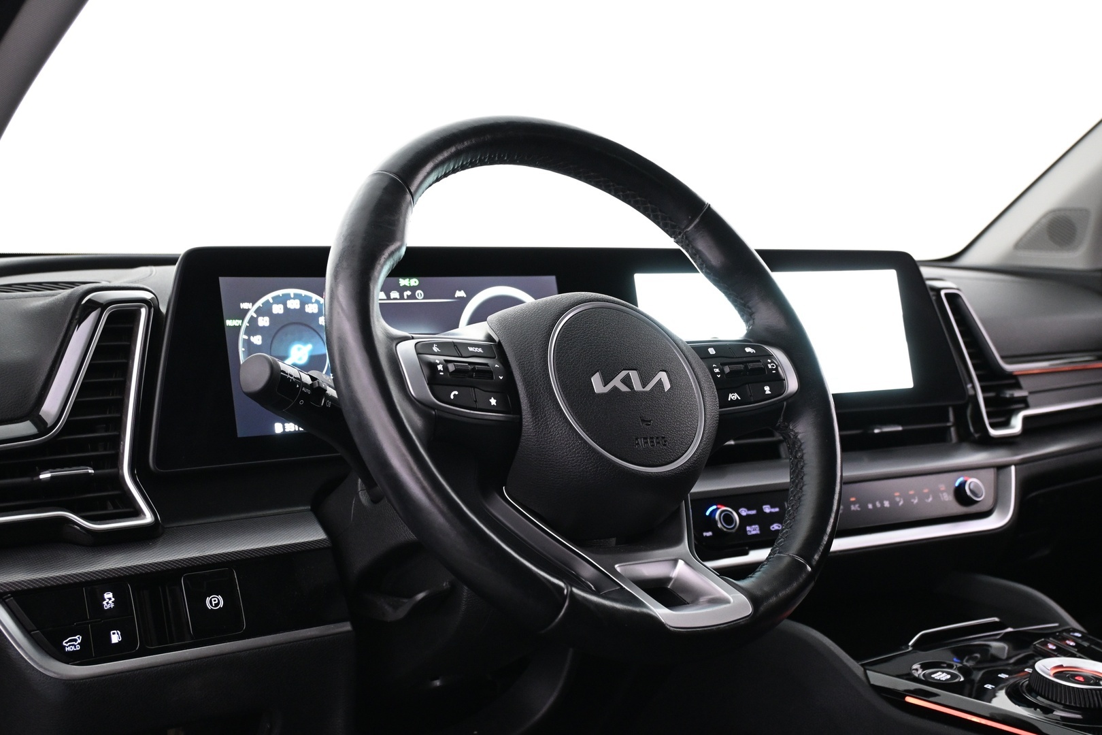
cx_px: 551
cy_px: 368
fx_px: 1331
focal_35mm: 44
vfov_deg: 30.8
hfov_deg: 45.0
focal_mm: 29
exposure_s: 1/20
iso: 1600
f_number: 4.8
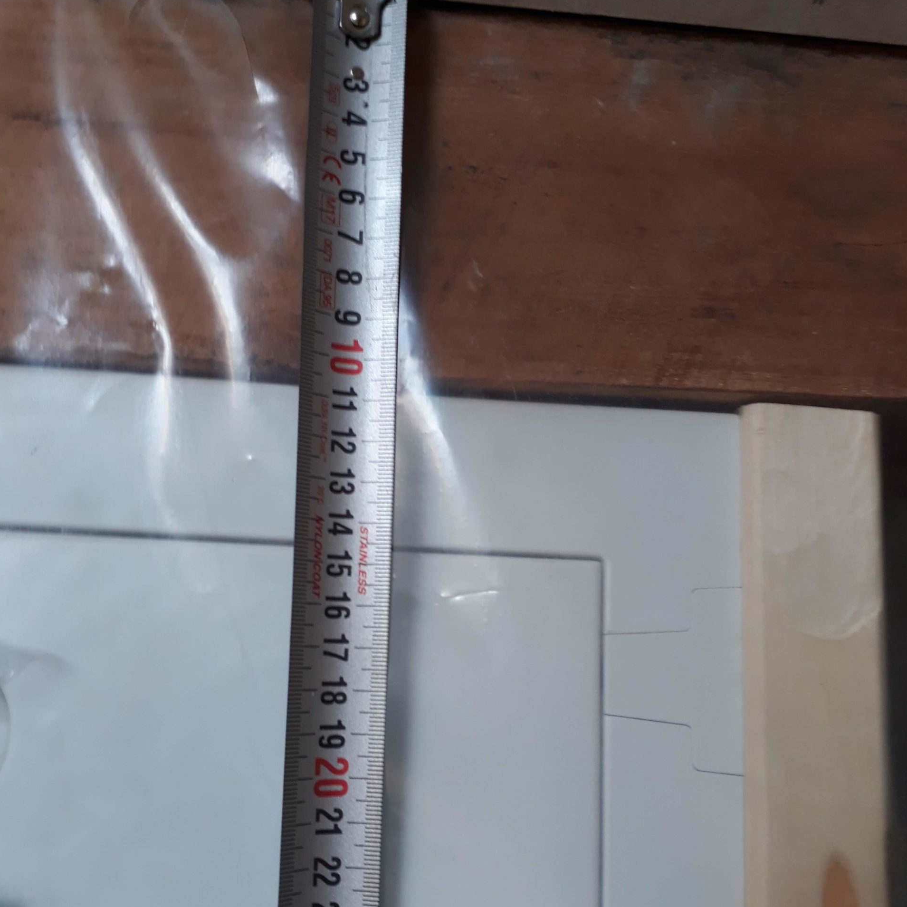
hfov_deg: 51.1
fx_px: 949
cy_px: 542
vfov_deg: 50.8
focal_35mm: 32
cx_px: 454
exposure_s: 1/50
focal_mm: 3.6
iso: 50
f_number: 1.9
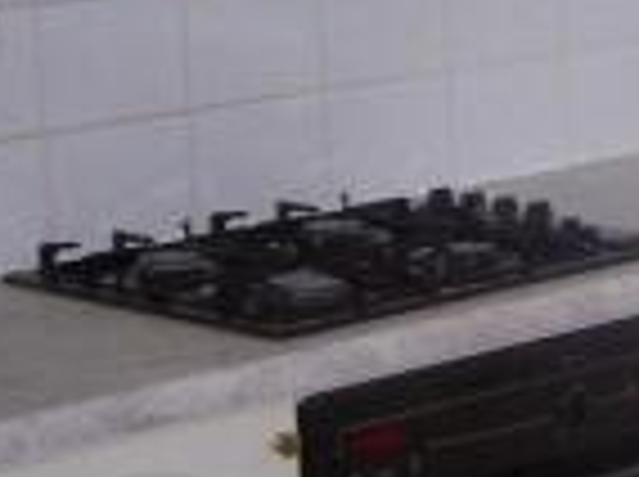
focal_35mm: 156
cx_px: 1069
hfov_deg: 11.9
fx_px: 2875
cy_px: 79
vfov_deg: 9.5
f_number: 2.8
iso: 140
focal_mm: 6.3
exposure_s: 1/60
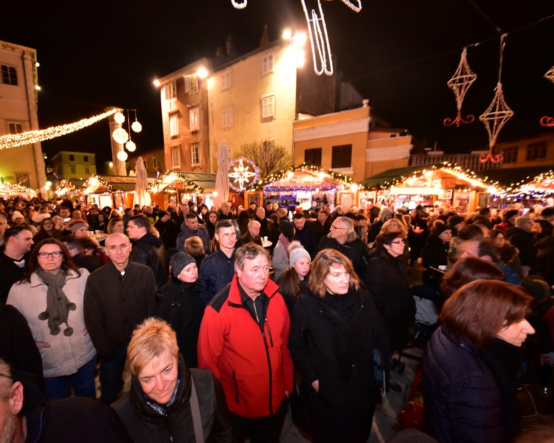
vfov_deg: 88.0
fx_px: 230
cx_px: 251
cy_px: 228
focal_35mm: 14
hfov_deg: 100.4
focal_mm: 12
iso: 5000
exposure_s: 1/15
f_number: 4.5
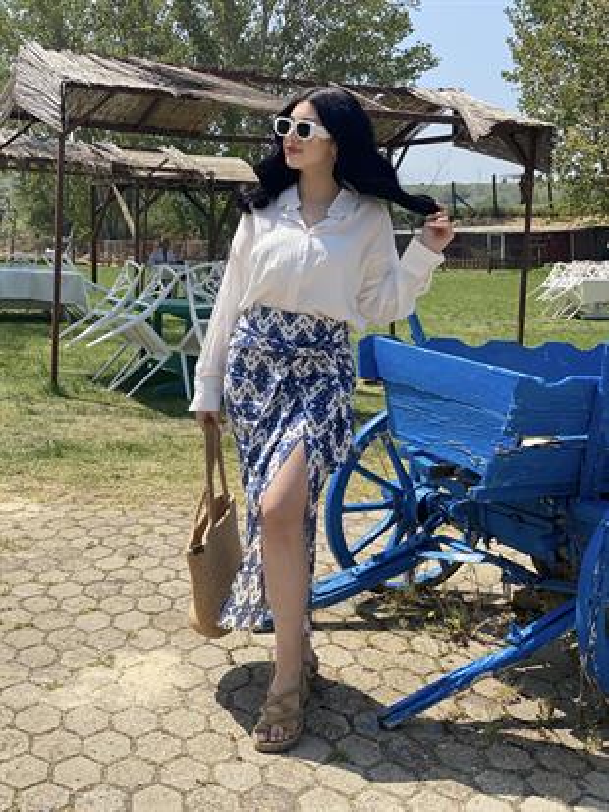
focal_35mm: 52
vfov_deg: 36.8
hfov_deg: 28.0
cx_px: 304
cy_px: 406
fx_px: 1219
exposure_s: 1/1115
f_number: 2
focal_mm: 6
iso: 20
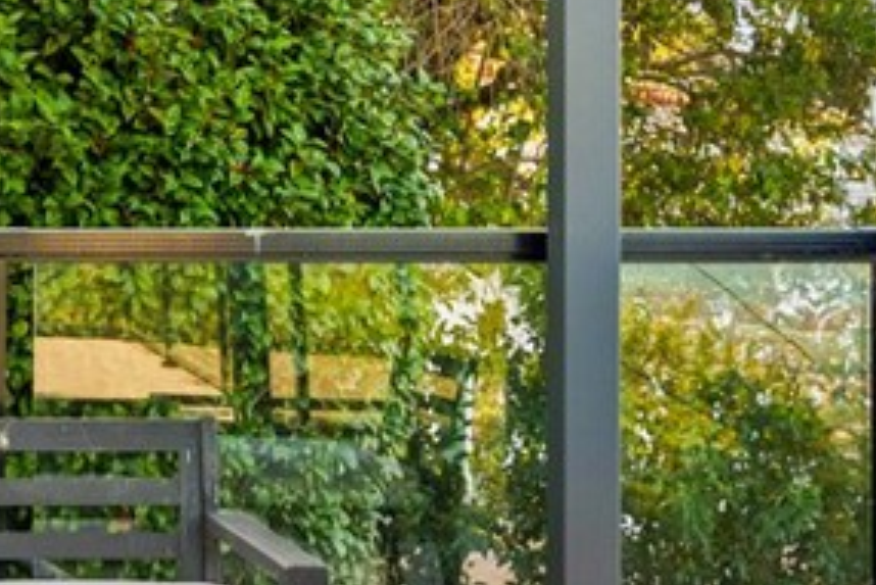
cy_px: 262
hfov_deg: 22.2
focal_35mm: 86
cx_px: -116
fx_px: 2094
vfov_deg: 15.9
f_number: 8
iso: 400
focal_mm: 16
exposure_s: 1/40
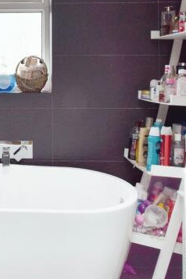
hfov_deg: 29.4
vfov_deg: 43.9
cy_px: 68
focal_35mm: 43
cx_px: 7
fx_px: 333
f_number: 9
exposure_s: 1/40
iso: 200
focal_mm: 10
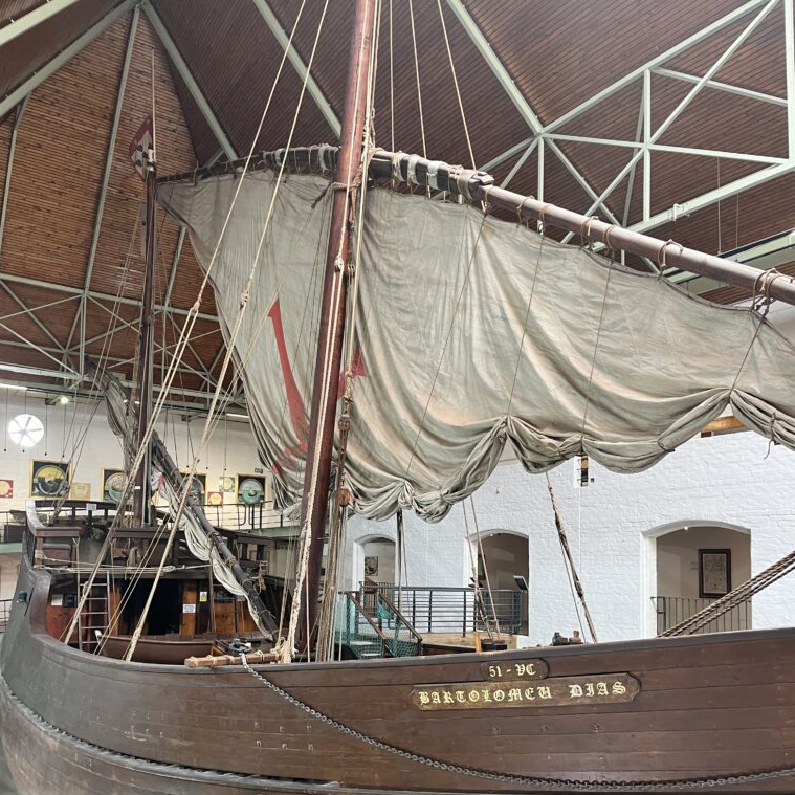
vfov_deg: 51.9
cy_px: 504
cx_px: 396
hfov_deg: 52.5
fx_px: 805
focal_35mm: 31
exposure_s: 1/50
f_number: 1.6
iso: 80
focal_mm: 5.1
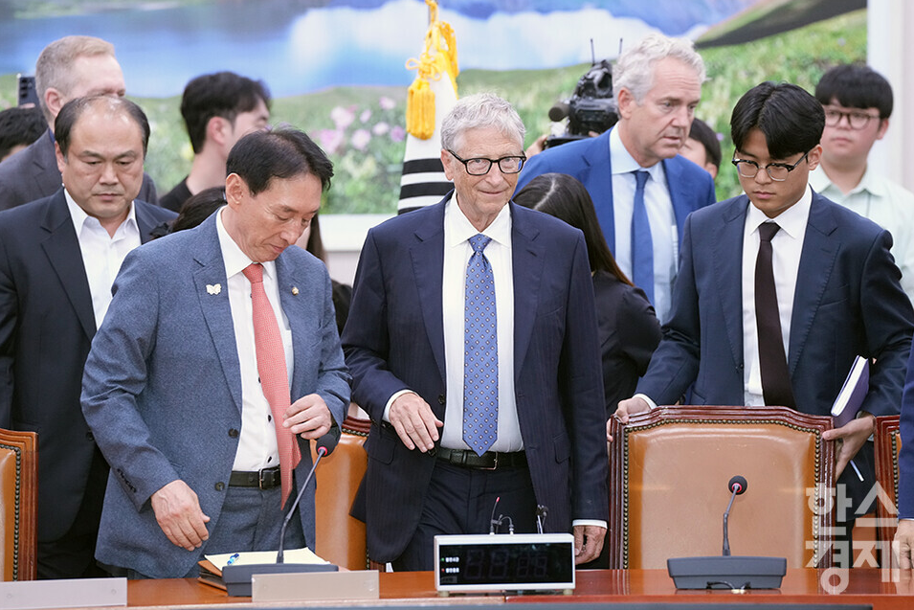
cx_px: 456
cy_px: 305
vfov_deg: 6.8
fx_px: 5104
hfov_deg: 10.2
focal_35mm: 201
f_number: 4.5
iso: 3200
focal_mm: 200
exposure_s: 1/160
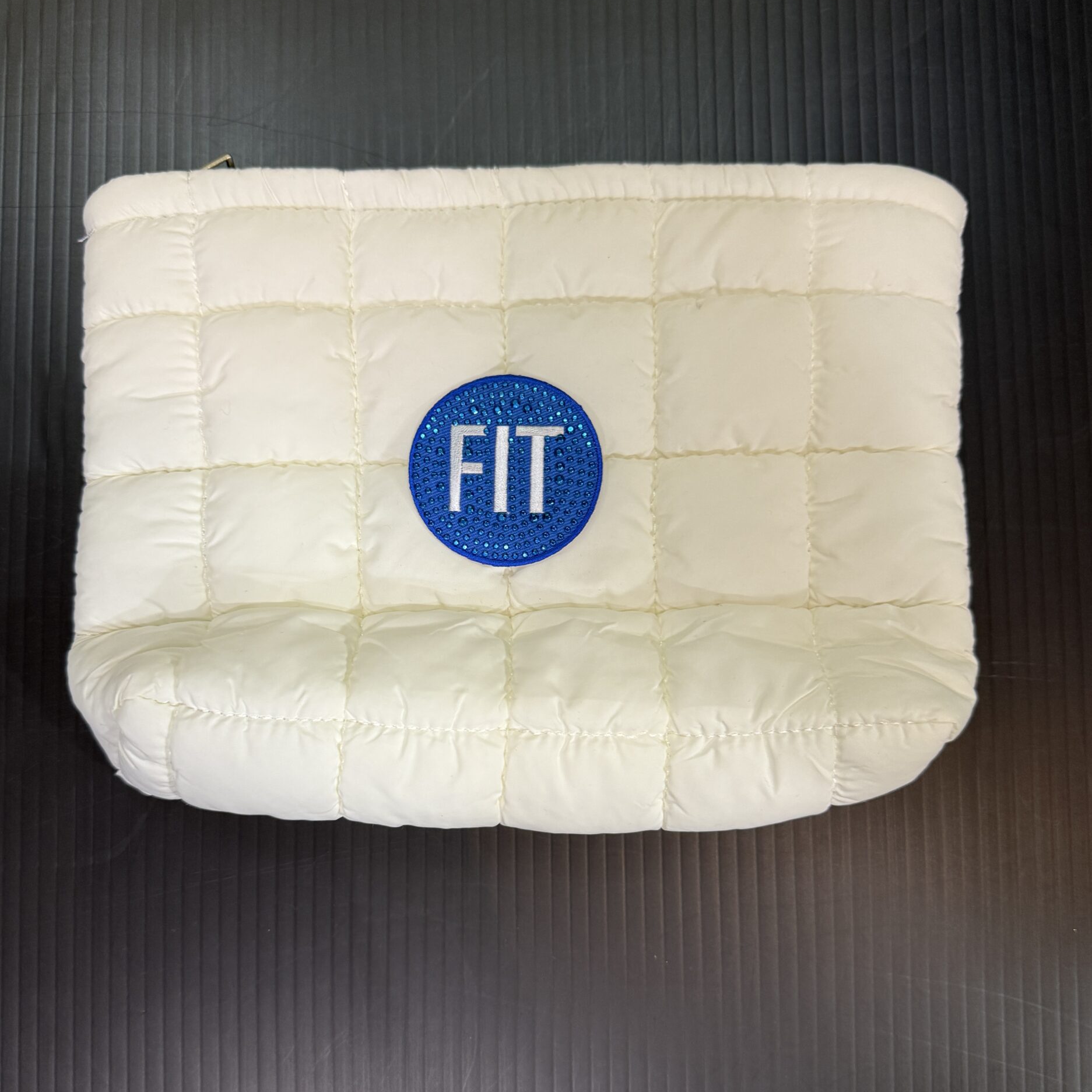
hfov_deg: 55.6
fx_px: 1035
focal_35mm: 29
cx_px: 541
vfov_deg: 55.4
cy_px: 626
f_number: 1.78
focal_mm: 6.76
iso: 200
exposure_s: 1/60
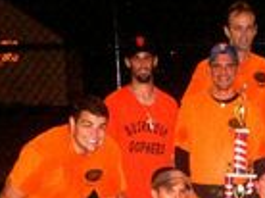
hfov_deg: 18.8
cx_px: 266
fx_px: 779
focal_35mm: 102
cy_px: 205
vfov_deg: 14.2
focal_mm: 5.9
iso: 140
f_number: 4.5
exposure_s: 1/64
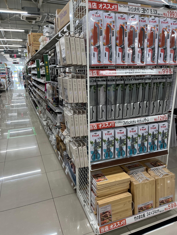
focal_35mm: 26
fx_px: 177
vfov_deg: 67.3
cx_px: 88
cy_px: 118
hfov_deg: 53.1
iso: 125
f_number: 1.6
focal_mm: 5.1
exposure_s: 1/100
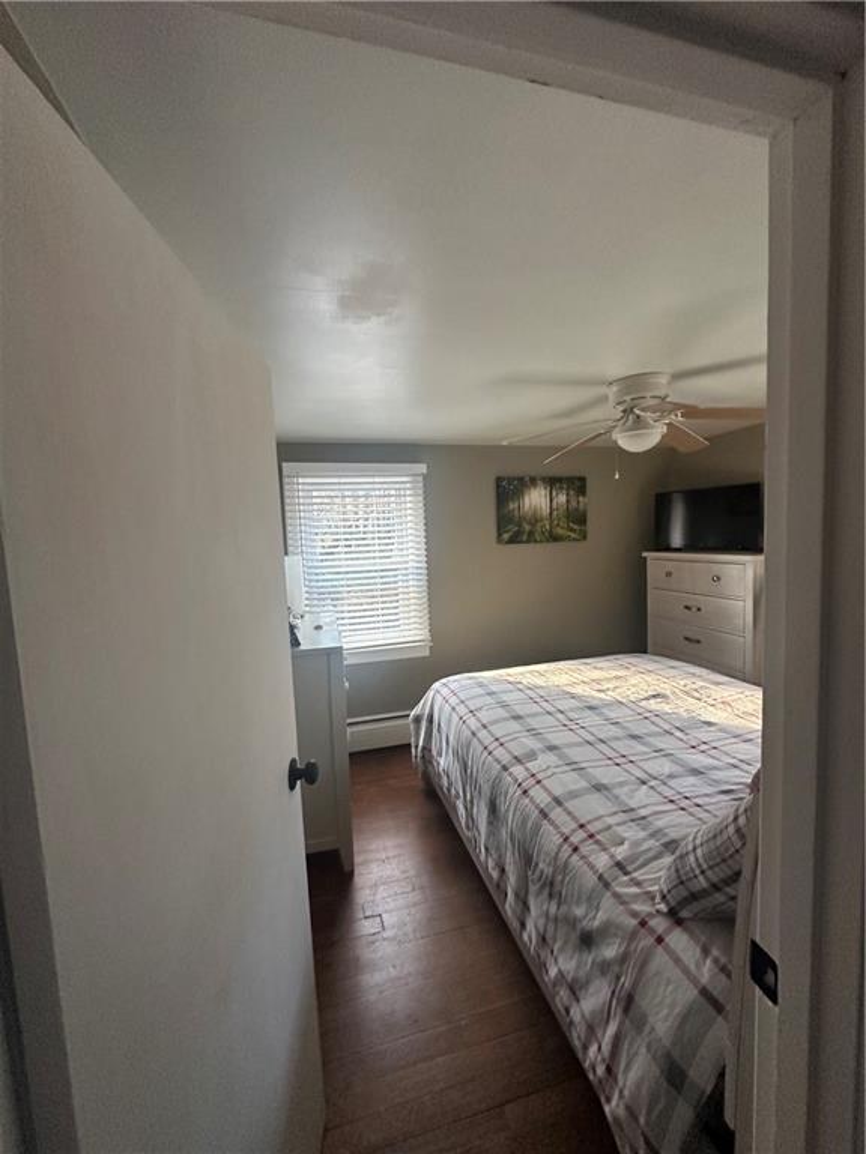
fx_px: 467
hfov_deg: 85.7
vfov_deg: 102.1
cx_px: 433
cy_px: 577
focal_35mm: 14
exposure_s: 1/84
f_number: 2.2
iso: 320
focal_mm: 2.22
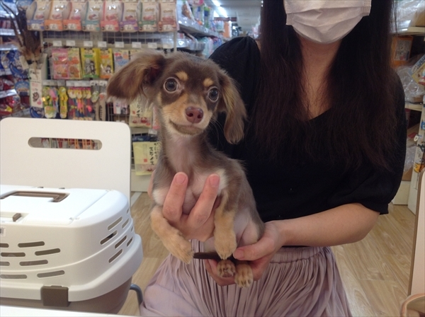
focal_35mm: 35
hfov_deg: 52.7
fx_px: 429
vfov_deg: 40.6
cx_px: 212
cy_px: 158
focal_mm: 4.28
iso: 64
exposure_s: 1/40
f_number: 2.4
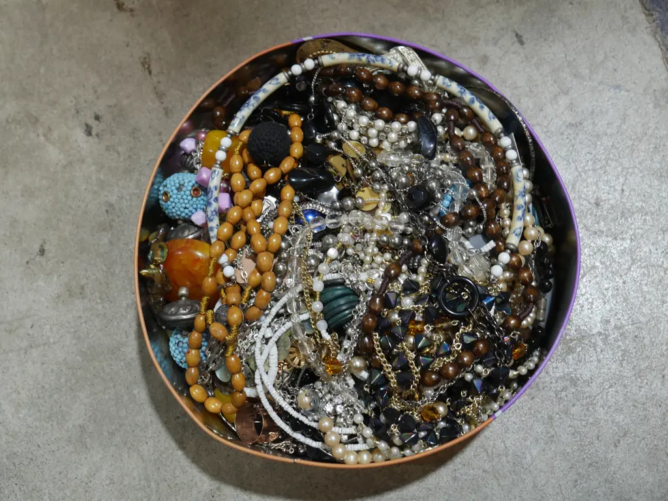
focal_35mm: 44
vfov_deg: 32.9
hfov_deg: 42.9
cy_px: 250
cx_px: 334
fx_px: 849
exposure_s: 1/60
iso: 400
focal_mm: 22
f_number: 4.7
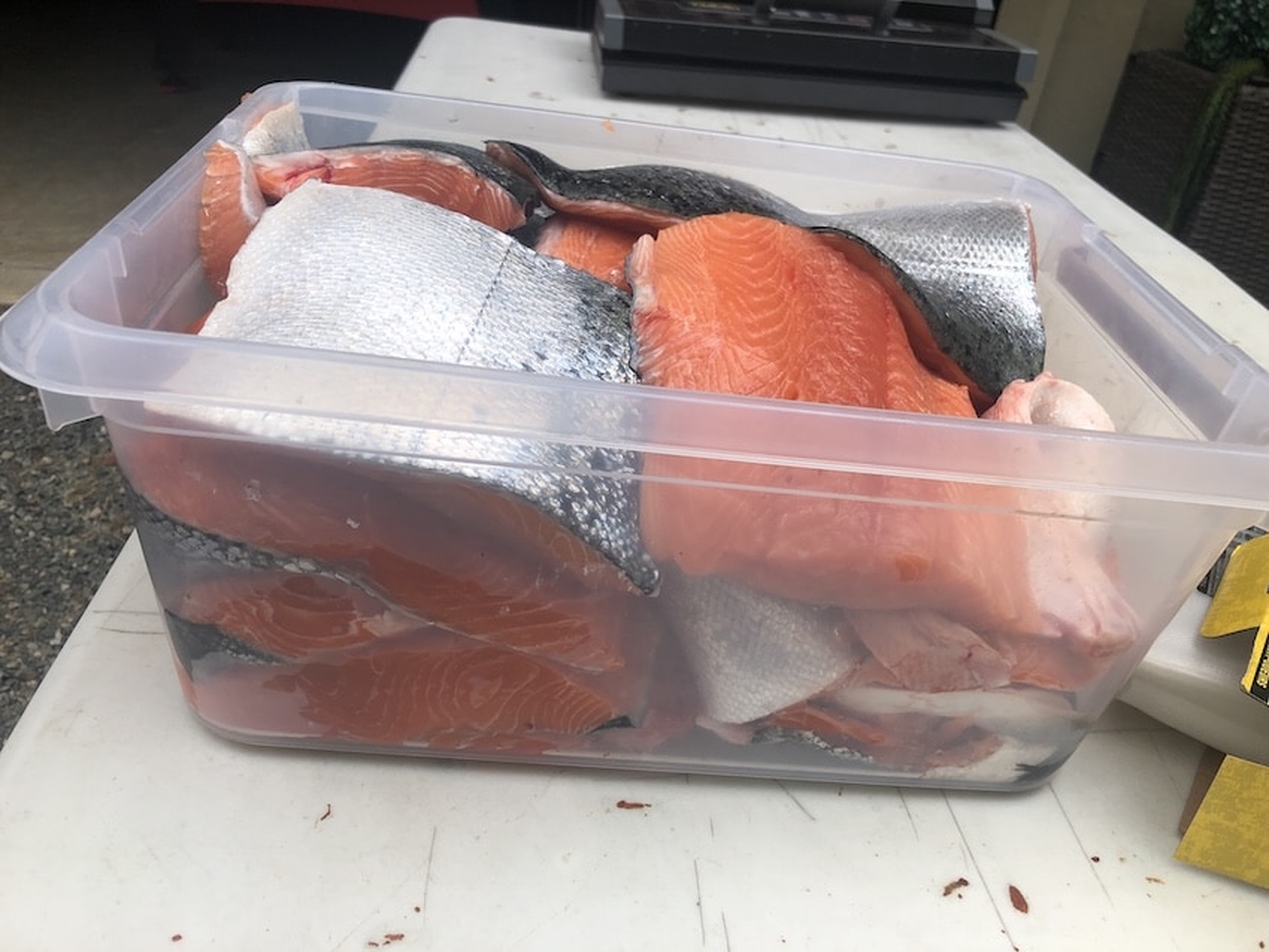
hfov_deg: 63.4
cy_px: 476
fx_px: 1027
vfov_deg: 49.8
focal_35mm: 28
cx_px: 634
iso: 20
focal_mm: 4
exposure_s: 1/873
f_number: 1.8
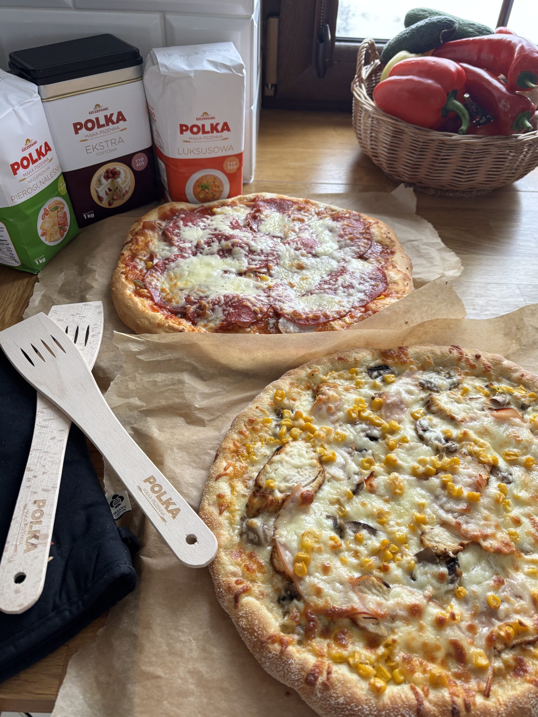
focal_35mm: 27
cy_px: 364
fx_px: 559
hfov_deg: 51.4
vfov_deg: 65.3
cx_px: 273
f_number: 1.6
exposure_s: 1/121
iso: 100
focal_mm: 5.96
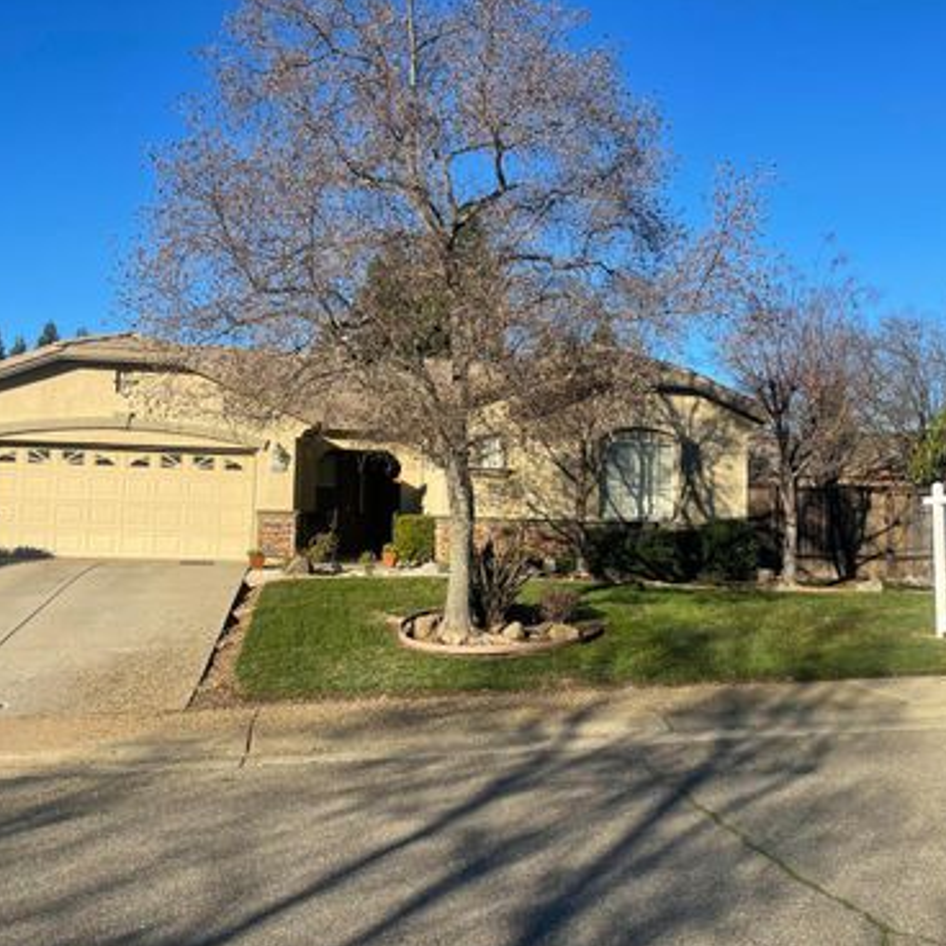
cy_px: 472
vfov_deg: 54.0
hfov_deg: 54.0
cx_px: 494
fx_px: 928
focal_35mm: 30
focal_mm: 5.1
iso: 32
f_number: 1.6
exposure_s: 1/2660
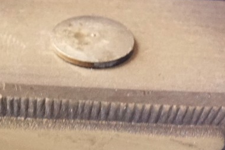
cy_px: 284
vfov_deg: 4.2
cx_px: 51
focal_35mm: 325
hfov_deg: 6.3
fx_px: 2031
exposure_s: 1/100
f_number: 5.6
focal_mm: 55
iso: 2500
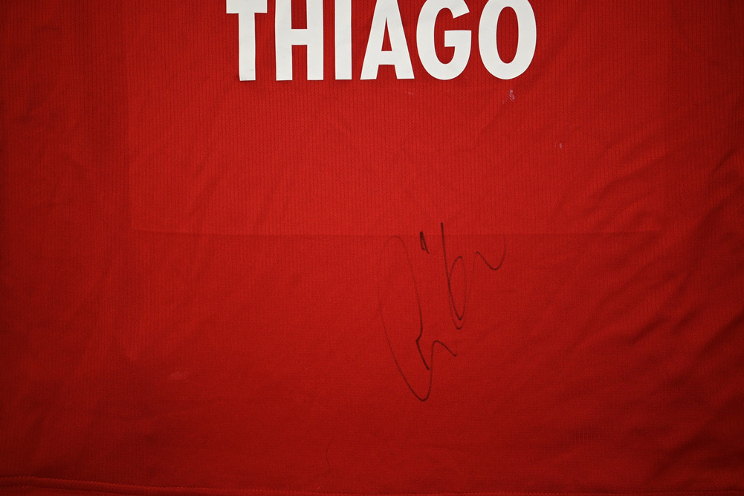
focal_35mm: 34
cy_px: 248
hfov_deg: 56.5
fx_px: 692
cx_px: 372
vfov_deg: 39.4
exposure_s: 1/125
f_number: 5
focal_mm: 33.5
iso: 200
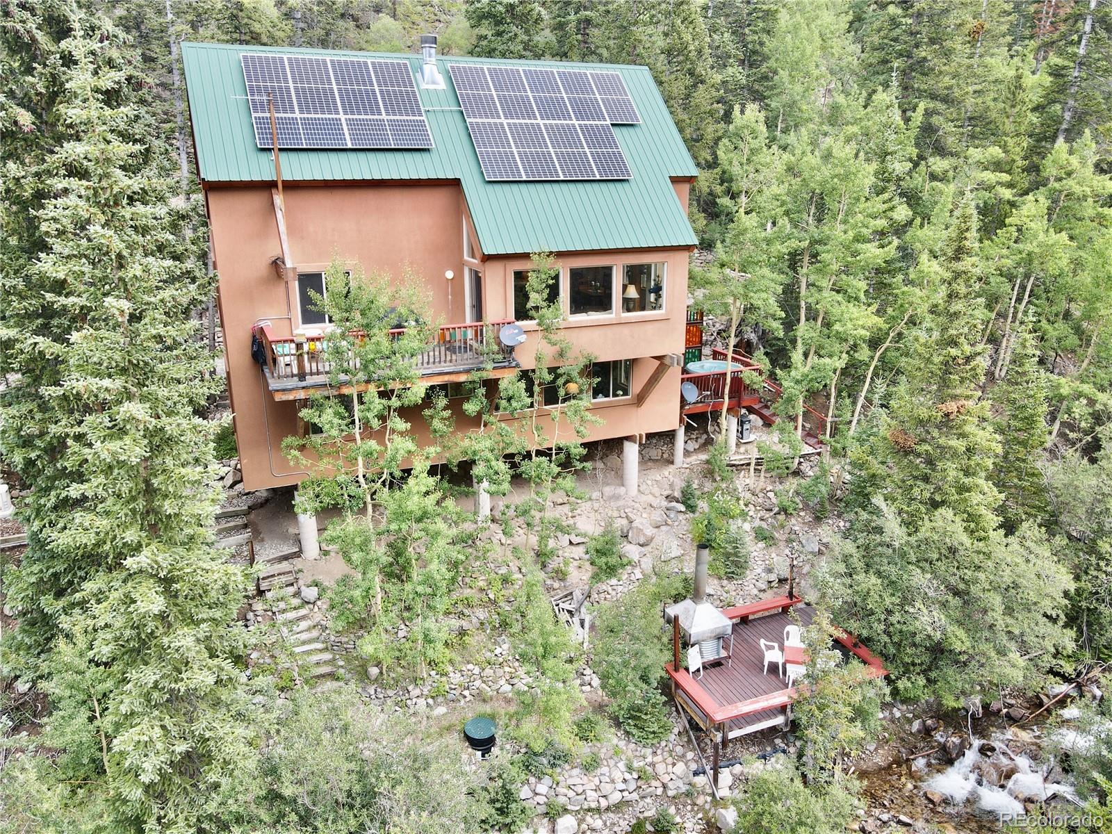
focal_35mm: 24
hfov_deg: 71.6
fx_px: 771
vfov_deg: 56.8
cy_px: 417
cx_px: 556
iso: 100
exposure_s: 1/60
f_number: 2.8
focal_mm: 4.5
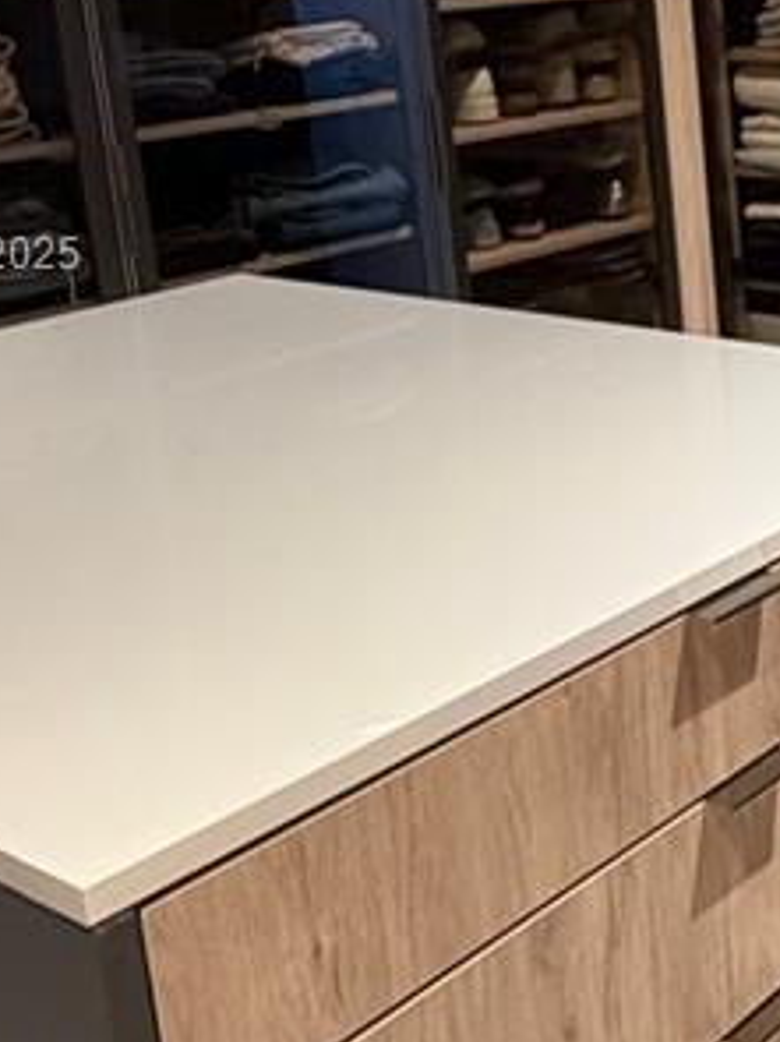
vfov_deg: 33.1
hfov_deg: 22.8
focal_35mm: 57
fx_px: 1714
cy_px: 258
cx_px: 1024
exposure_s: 1/60
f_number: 2.2
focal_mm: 2.22
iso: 250
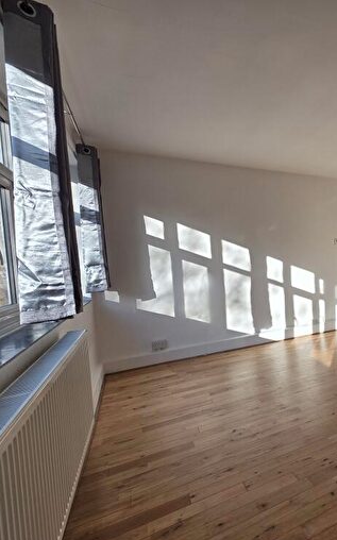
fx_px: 280
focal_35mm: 19
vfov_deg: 88.0
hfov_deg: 54.2
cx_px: 303
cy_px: 278
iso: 40
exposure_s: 1/330
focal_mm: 2.2
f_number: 1.9
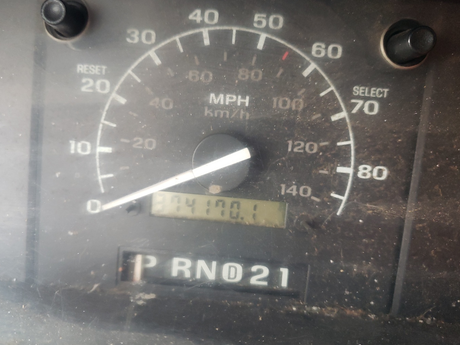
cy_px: 184
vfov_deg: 45.4
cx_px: 199
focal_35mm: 31
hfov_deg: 58.2
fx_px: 412
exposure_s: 1/60.2
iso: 191
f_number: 1.5
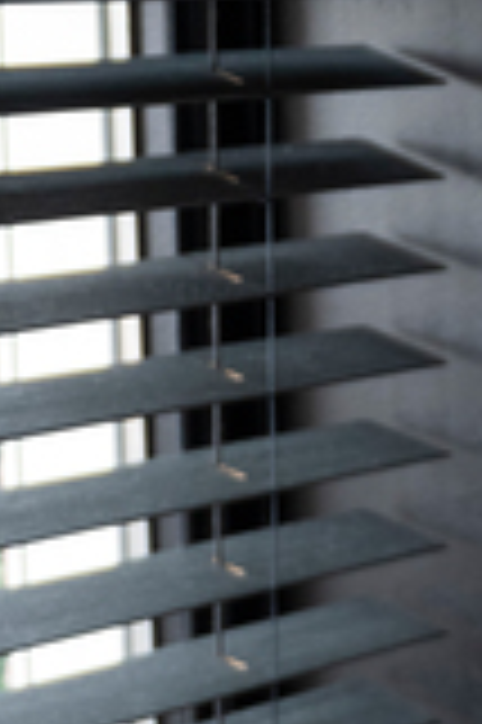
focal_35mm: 210
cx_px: 786
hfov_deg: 6.4
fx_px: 4226
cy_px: 1133
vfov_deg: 9.5
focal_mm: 52
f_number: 2.8
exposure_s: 1/160
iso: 800
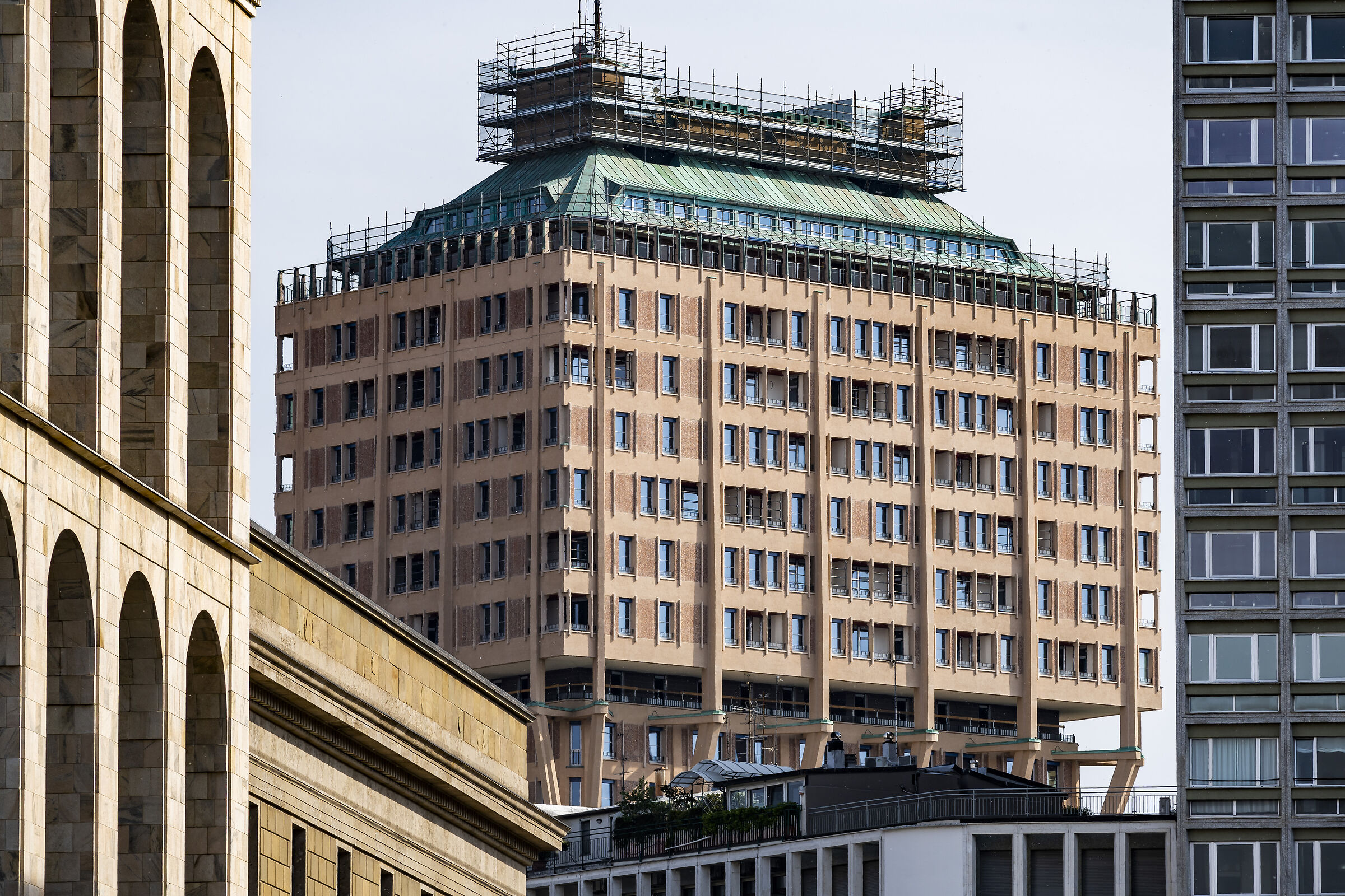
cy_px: 448
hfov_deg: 9.9
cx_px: 672
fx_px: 7789
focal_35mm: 208
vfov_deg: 6.6
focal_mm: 139
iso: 100
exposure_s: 1/250
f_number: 8
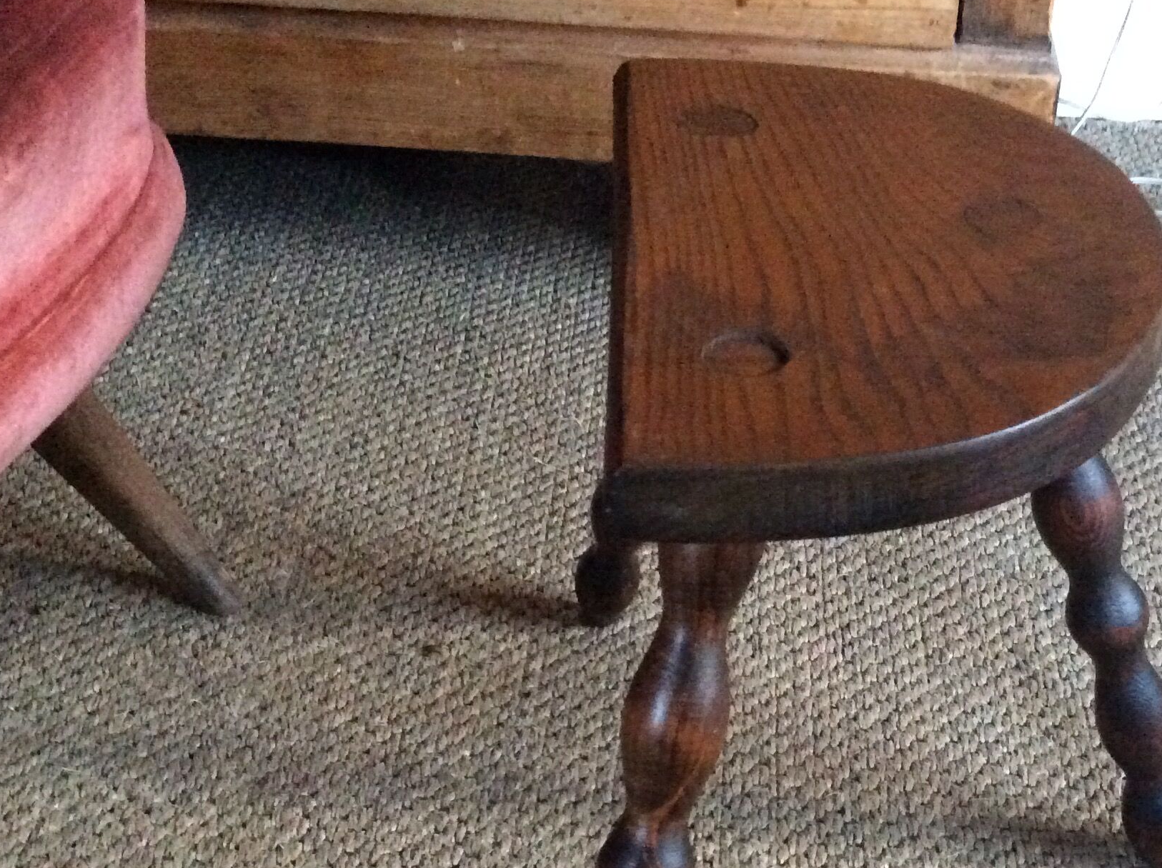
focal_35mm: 51
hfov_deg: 37.1
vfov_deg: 28.1
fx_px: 1710
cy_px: 658
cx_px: 785
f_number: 2.4
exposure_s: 1/17
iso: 640
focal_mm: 3.3
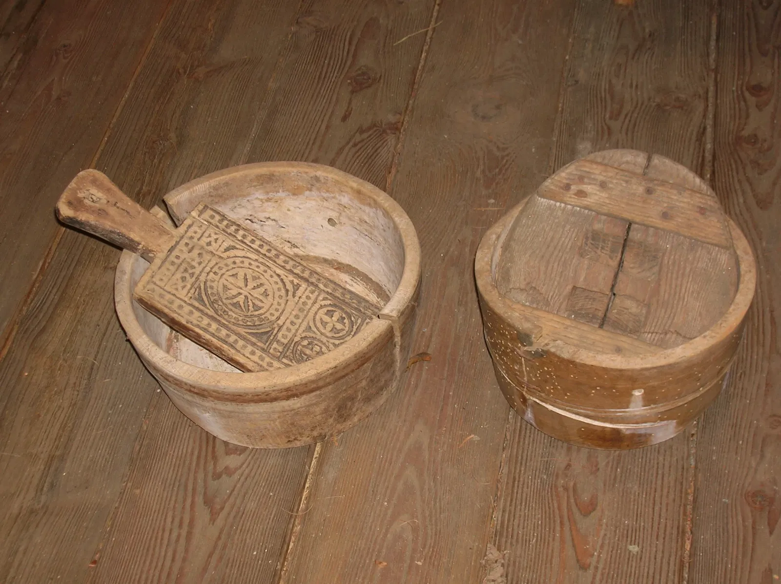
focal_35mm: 63
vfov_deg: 23.2
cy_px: 292
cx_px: 390
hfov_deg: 30.8
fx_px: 1420
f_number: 3.6
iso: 50
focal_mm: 10.4
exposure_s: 1/60.1
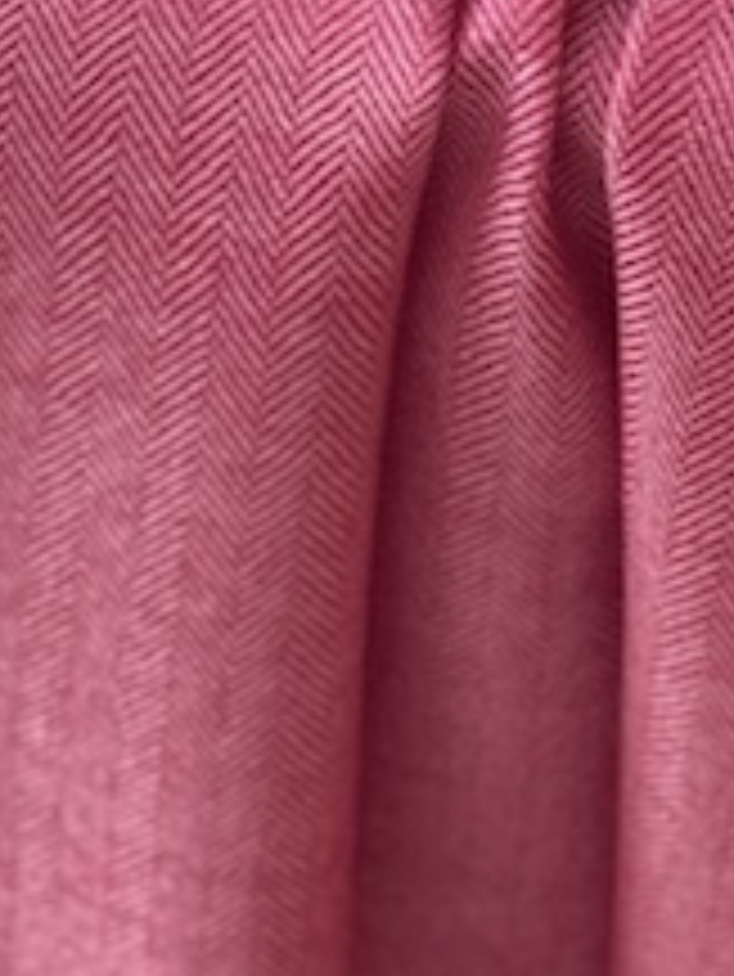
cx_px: 331
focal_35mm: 220
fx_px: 6214
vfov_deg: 8.7
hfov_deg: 6.8
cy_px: -567
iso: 100
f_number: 1.78
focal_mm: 6.76
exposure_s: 1/86
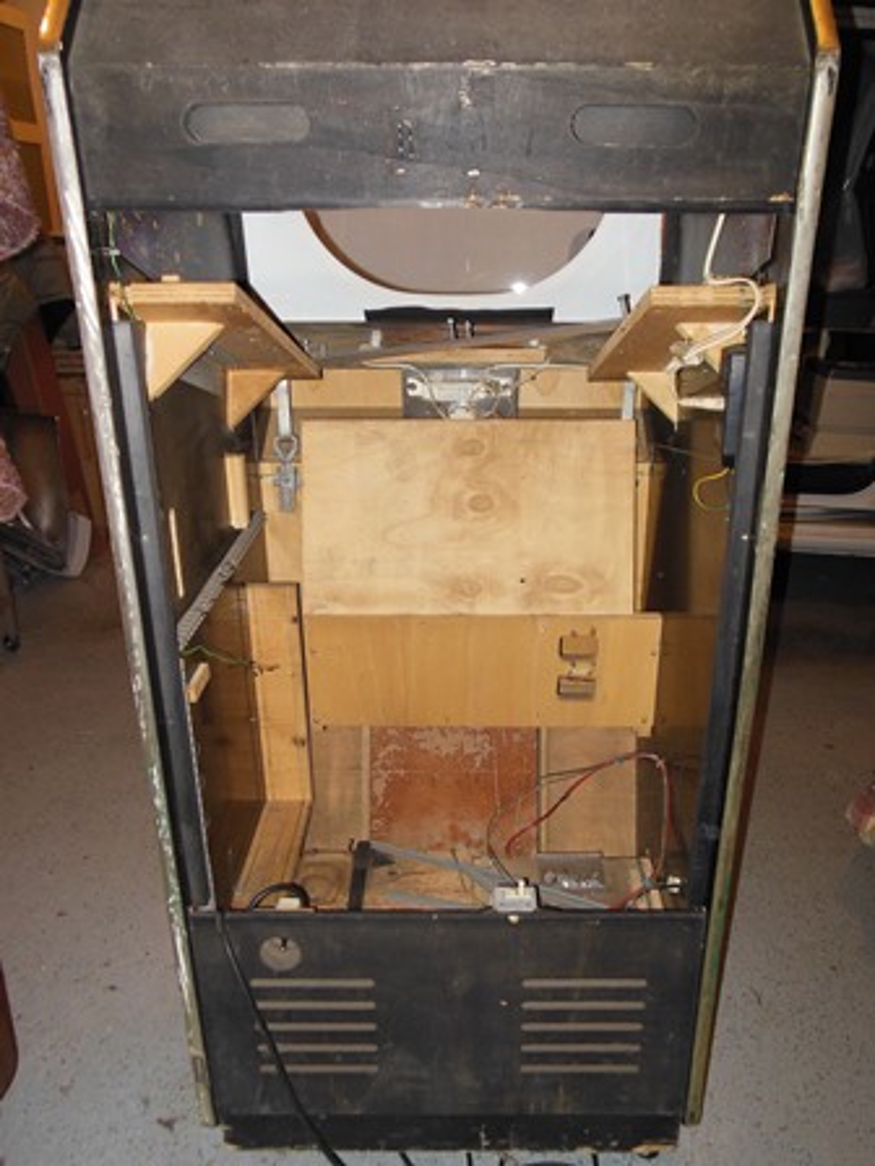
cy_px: 583
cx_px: 438
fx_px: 843
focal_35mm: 25
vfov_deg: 69.4
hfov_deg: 54.9
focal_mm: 4.5
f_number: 3.2
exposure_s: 1/25
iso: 200
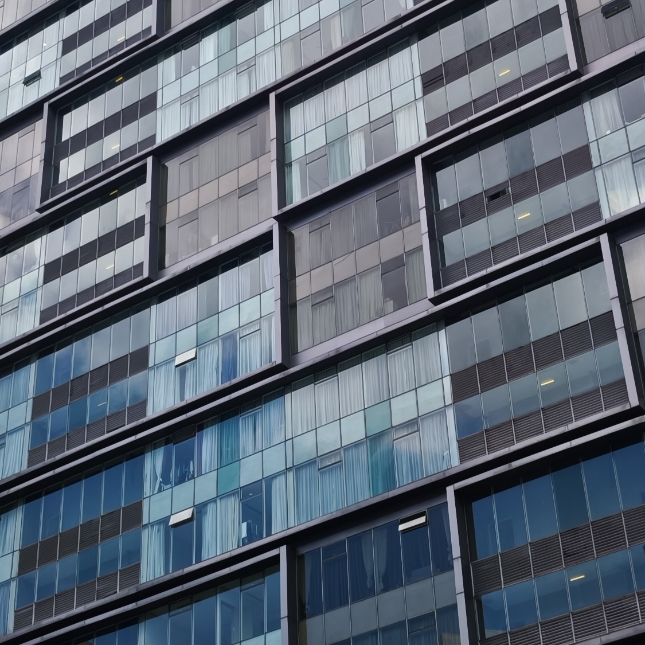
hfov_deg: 23.4
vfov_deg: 23.3
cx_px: 338
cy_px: 257
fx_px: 1560
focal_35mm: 74
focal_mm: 6.57
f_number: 1.6
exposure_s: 1/376
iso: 50
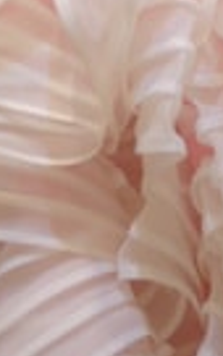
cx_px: 386
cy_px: -230
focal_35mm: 199
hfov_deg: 6.5
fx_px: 1935
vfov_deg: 10.1
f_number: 1.7
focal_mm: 20
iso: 100
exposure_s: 1/60
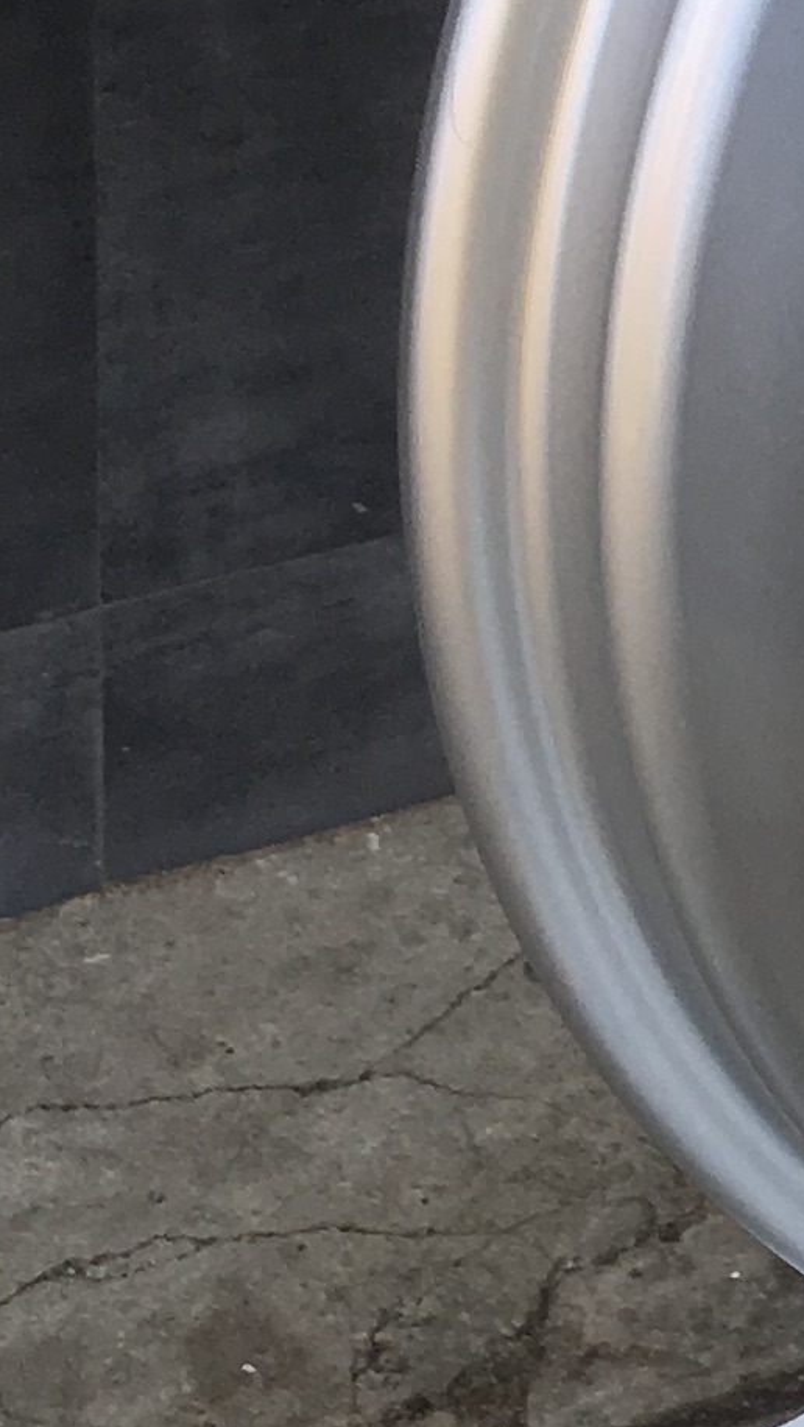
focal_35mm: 139
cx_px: 2343
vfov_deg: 15.4
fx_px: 5262
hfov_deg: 7.7
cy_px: 661
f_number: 2.2
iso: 25
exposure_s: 1/368
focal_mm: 4.15
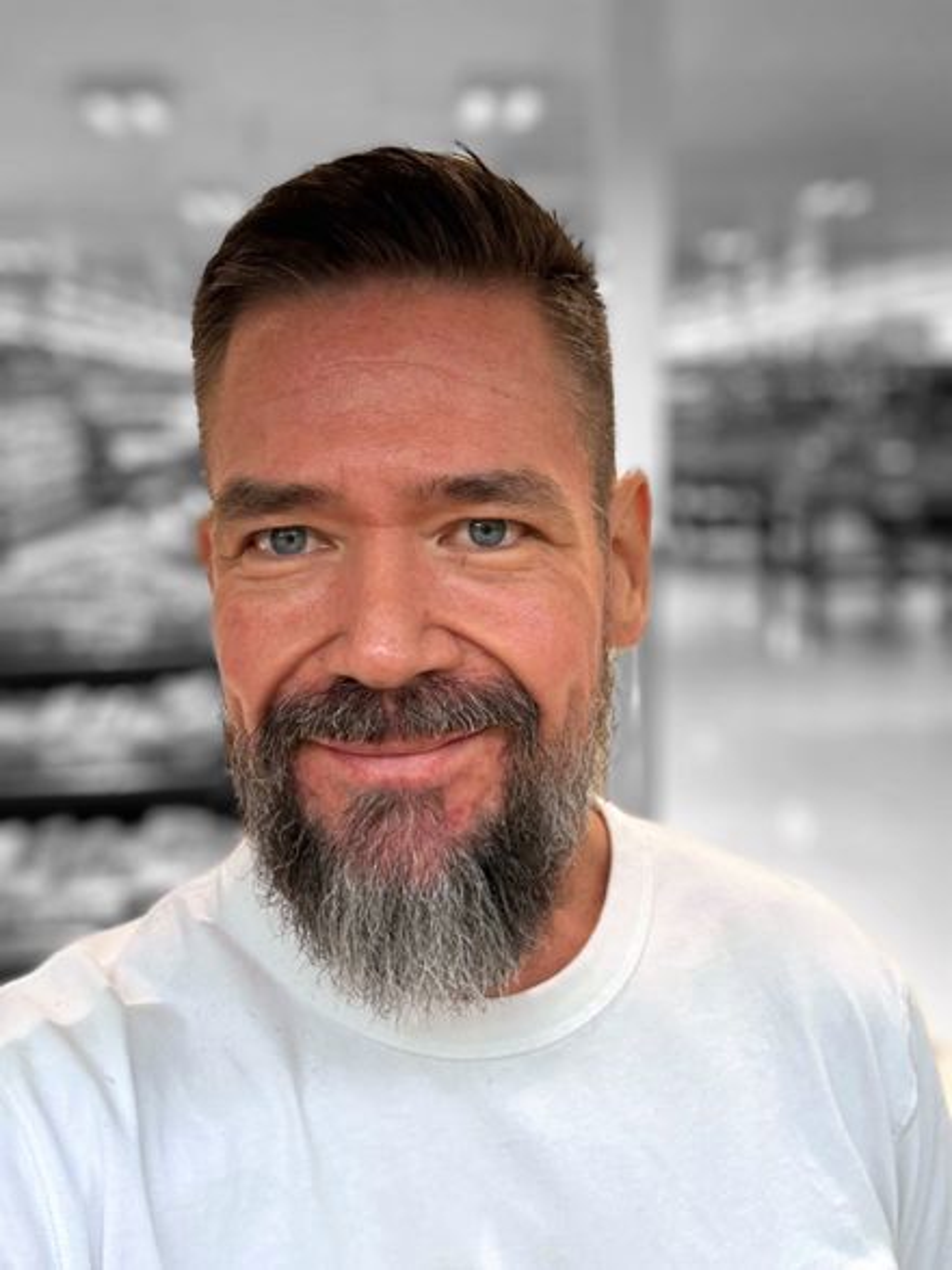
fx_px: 1100
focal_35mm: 30
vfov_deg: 60.0
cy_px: 635
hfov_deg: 46.8
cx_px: 476
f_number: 1.9
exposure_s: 1/50
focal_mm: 2.69
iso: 80
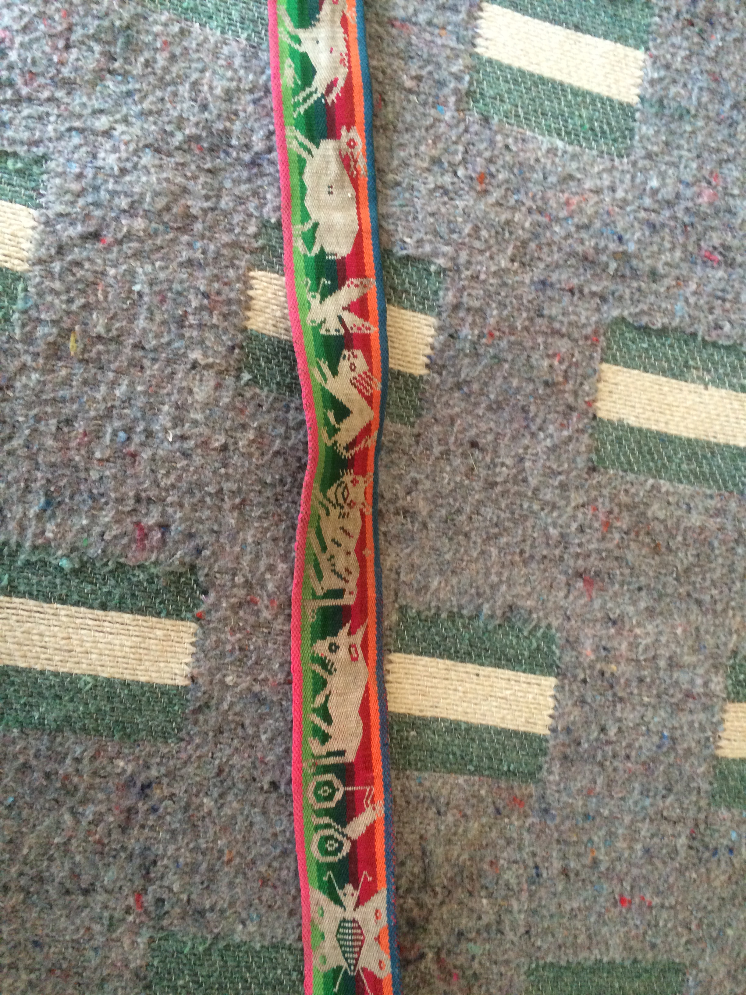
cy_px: 498
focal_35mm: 29
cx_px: 373
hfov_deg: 48.2
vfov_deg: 61.7
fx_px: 833
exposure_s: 1/33
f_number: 2.2
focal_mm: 4.15
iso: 250
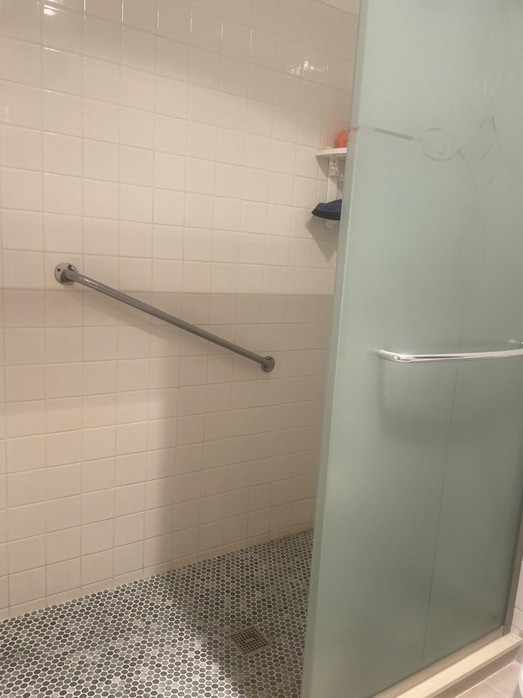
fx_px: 524
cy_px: 349
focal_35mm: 26
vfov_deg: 67.3
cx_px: 262
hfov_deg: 53.1
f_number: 1.6
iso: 100
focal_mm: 4.2
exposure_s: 1/120
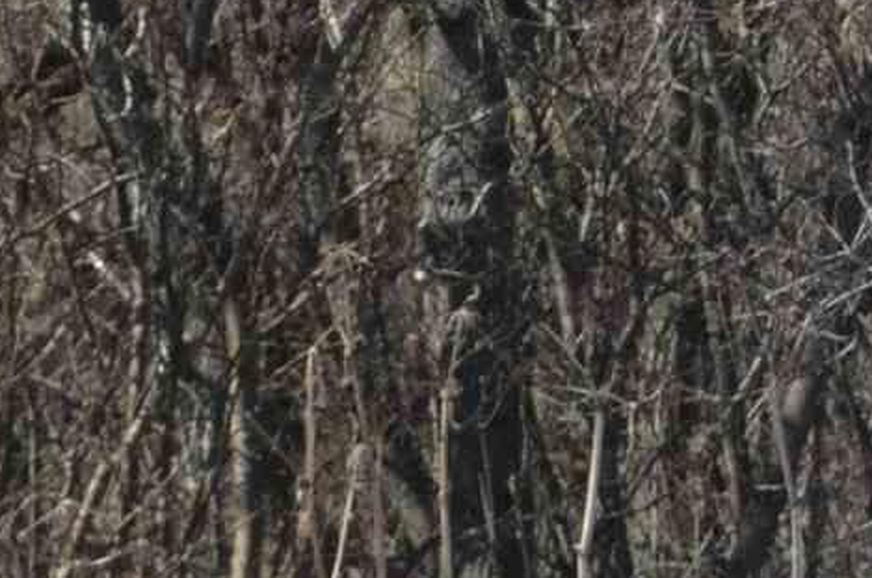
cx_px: 984
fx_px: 9019
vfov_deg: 3.6
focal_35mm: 373
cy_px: -872
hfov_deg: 5.5
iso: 160
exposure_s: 1/250
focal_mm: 38
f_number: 8
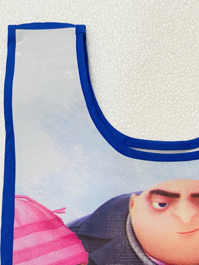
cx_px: 179
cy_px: 275
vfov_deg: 32.2
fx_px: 414
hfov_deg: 26.1
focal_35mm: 54
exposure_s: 1/60
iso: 400
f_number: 1.8
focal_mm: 4.25
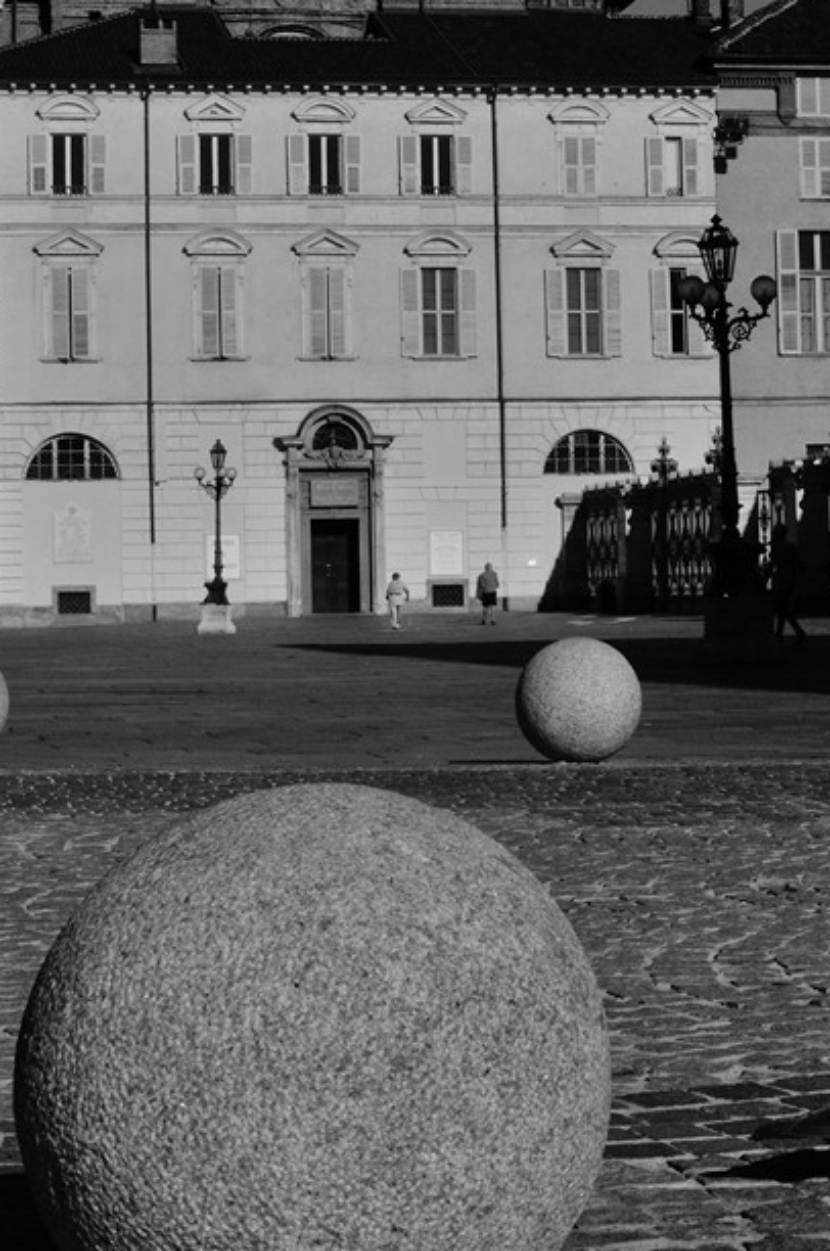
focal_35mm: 88
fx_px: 3048
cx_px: 458
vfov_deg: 23.1
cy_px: 417
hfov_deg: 15.5
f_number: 22
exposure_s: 1/320
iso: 200
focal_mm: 35
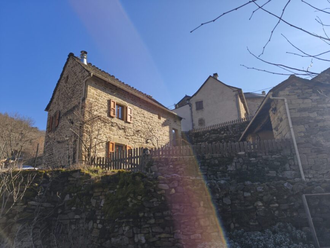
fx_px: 219
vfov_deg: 58.9
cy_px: 124
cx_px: 165
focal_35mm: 23
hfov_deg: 73.9
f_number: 1.65
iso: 50
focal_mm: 6.18
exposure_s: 1/190
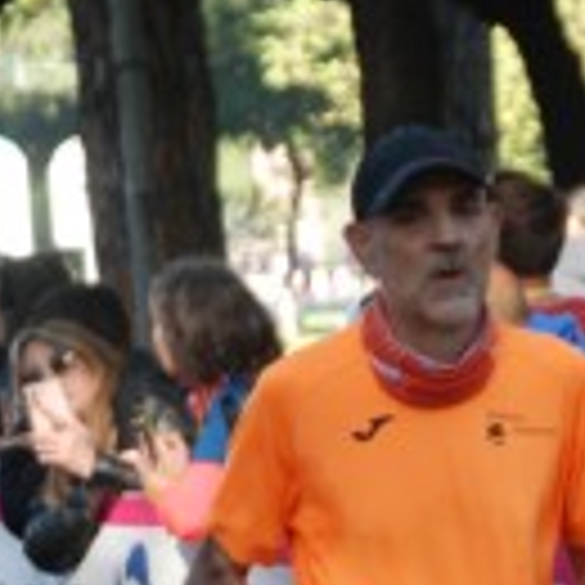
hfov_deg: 3.5
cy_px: 828
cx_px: 560
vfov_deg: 3.5
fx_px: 9559
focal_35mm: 500
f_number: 5.6
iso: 1000
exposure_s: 1/320
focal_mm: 85
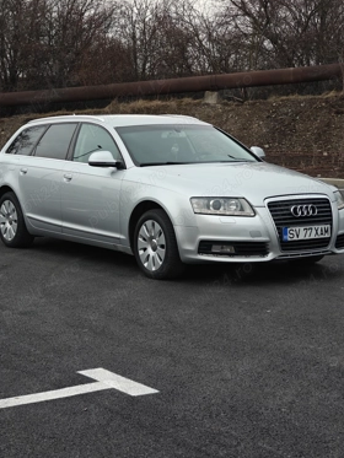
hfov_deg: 19.6
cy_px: 217
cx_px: 170
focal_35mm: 75
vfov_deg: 26.0
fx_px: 993
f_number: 2.6
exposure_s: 1/148
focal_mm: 13.3
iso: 80
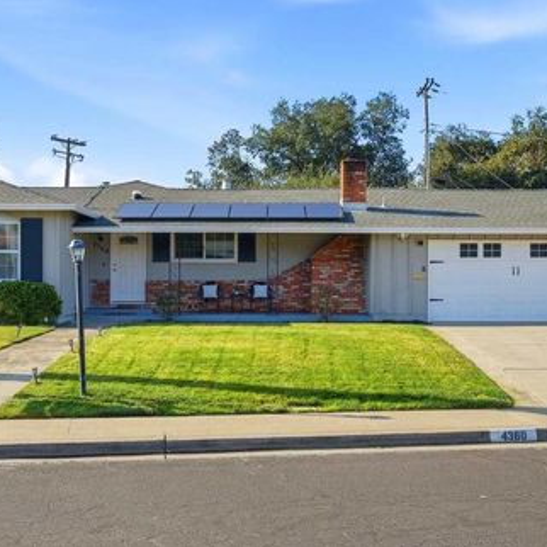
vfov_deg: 49.7
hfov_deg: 49.7
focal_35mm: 33
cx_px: 250
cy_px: 269
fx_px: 590
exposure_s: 1/1900
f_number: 8
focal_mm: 16.6
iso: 160
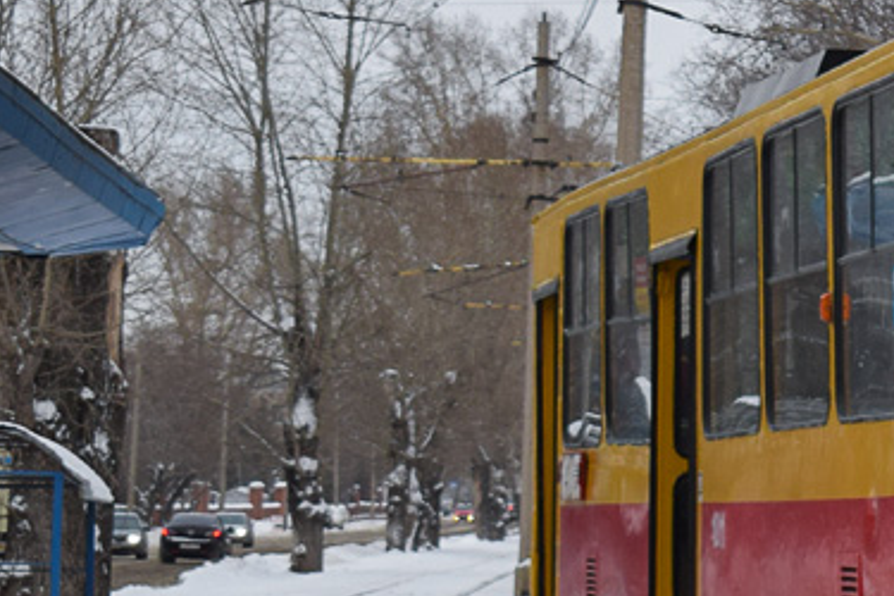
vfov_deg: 7.1
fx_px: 4768
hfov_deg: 10.3
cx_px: 1409
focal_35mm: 192
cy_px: 119
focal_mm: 40
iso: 400
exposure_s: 1/160
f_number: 6.3
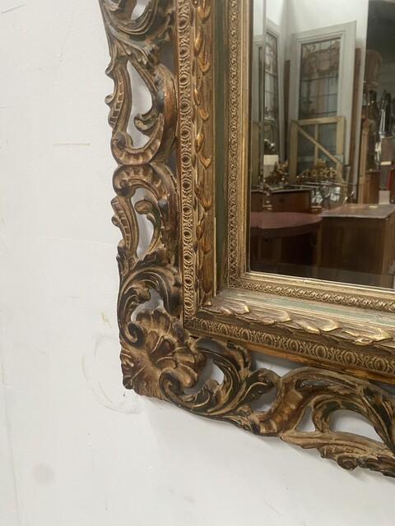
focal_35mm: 26
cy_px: 263
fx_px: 396
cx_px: 198
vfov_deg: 67.3
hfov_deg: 53.1
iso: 400
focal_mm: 4.25
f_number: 1.8
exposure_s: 1/60
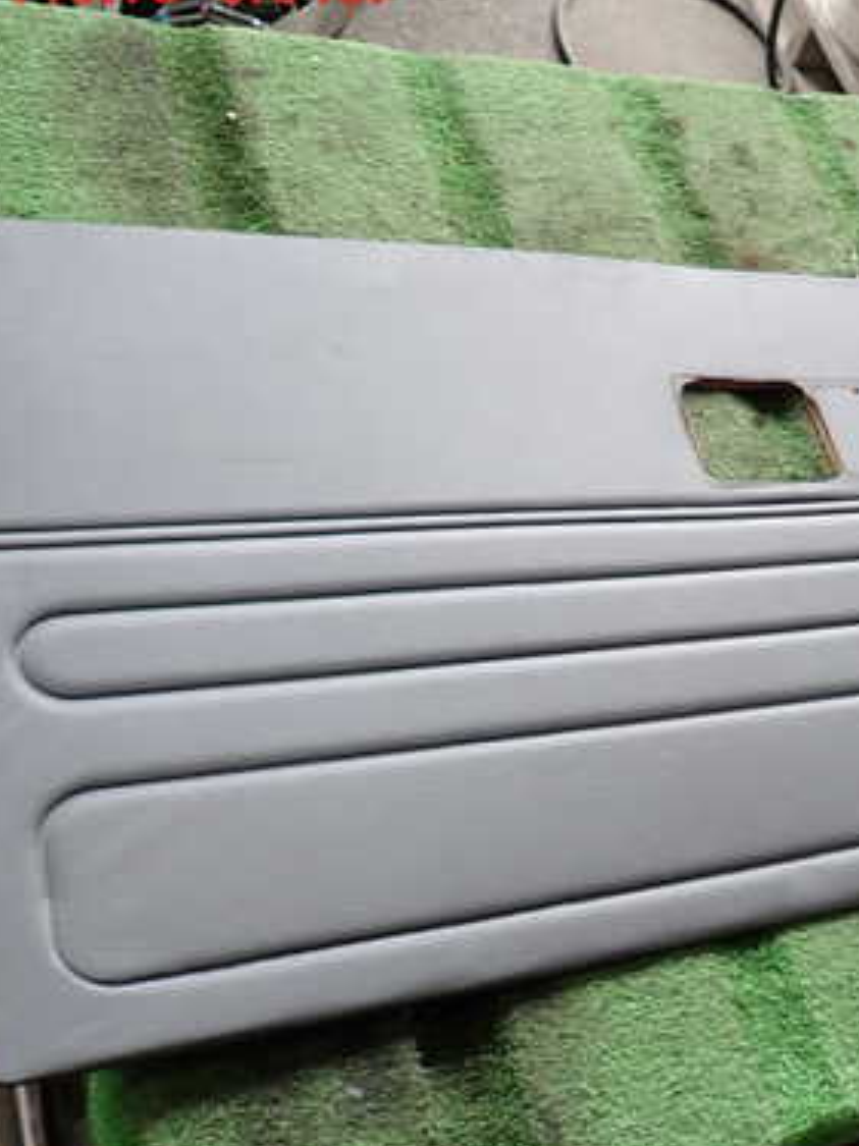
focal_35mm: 40
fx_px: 1324
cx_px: 746
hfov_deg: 34.3
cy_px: 633
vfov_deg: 46.7
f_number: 2
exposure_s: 1/80
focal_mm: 4.5
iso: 100
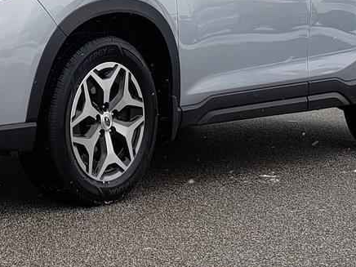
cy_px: 4
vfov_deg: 23.1
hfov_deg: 31.0
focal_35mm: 61
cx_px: 77
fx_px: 627
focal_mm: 4.3
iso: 50
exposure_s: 1/178
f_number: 2.4
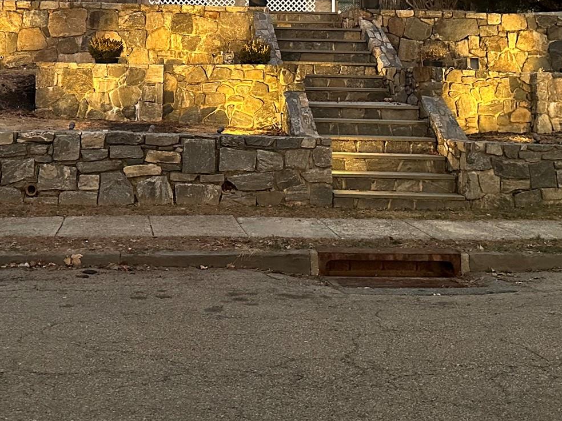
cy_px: 11
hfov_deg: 37.8
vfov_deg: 27.6
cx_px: 192
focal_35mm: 50
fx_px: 812
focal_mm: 6.86
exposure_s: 1/60
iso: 800
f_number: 1.78
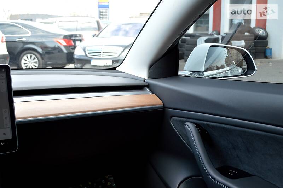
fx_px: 353
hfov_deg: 43.6
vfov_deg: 29.8
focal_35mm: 45
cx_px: 142
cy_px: 94
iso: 400
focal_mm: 30
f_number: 5.6
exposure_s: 1/125
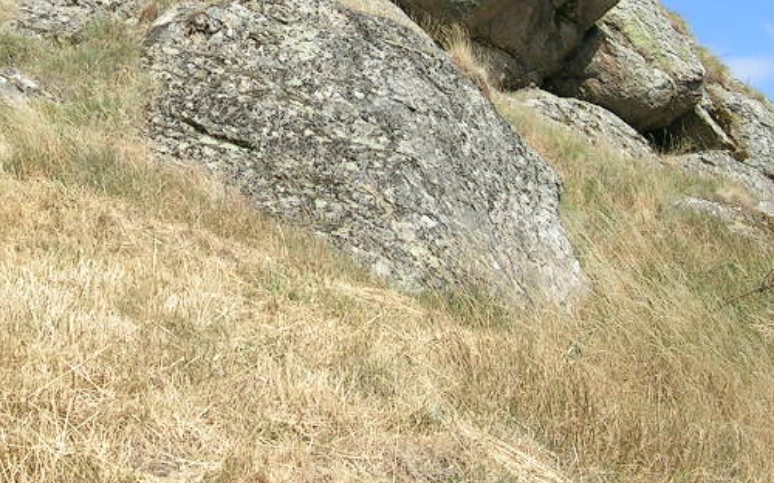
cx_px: 313
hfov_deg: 27.1
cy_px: 23
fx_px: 1602
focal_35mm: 76
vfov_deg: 16.8
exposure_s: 1/320
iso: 50
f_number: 4.8
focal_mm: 5.4
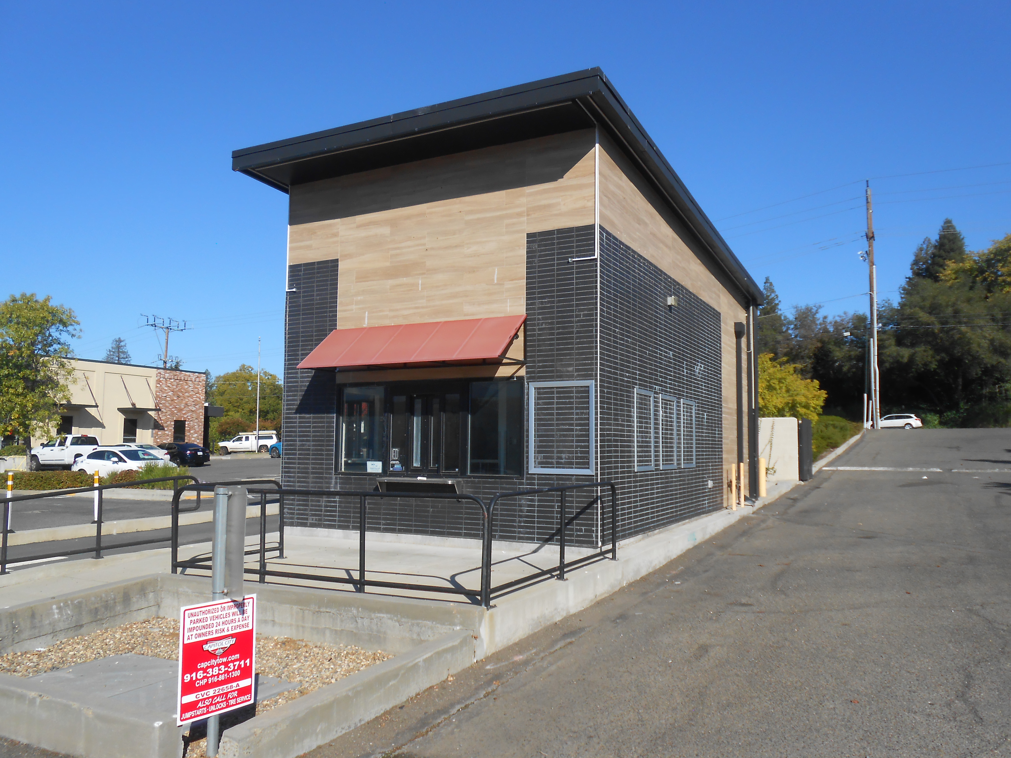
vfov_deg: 53.1
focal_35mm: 26
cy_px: 379
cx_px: 506
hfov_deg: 67.3
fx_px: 759
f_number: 3.5
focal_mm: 4.6
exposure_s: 1/1000
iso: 80
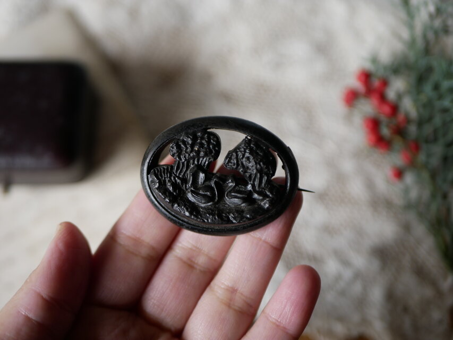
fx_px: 654
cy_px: 170
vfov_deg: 29.1
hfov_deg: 38.2
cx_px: 226
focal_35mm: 50
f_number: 2
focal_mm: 25
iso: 200
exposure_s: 1/125
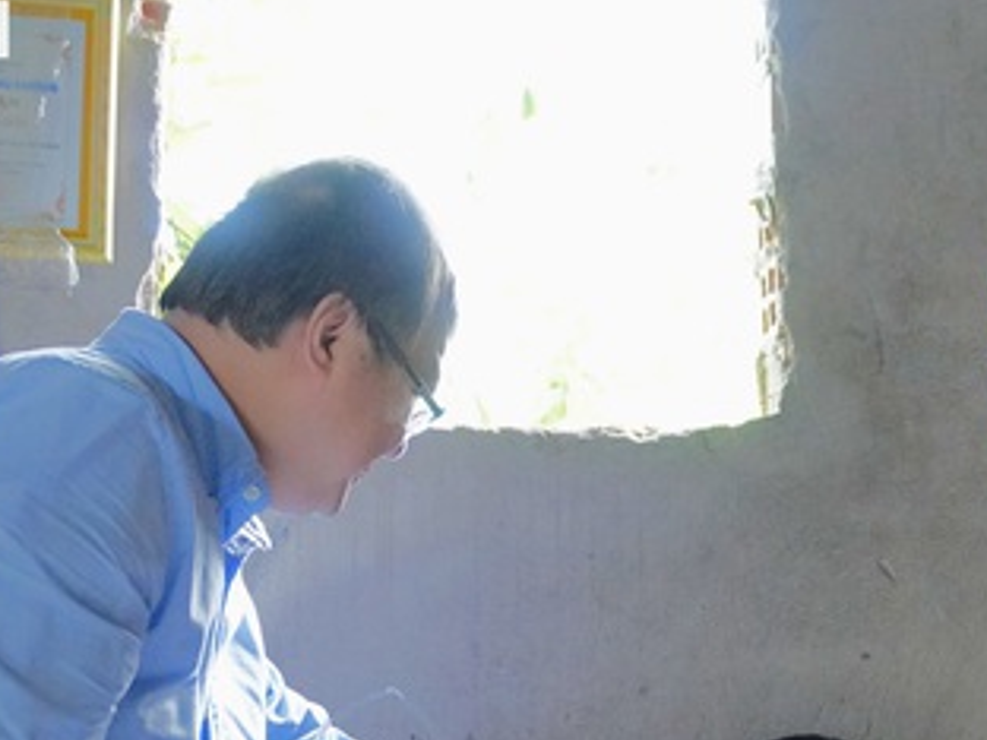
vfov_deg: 19.6
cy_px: 618
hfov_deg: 26.2
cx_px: 667
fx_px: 2110
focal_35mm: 74
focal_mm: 25
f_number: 4.5
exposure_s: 1/160
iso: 4000
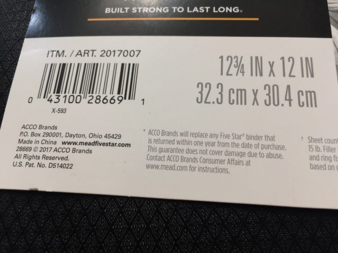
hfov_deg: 61.7
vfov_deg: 48.2
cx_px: 169
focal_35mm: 29
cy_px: 126
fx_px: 283
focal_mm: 4.15
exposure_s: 1/30
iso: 50
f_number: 2.2
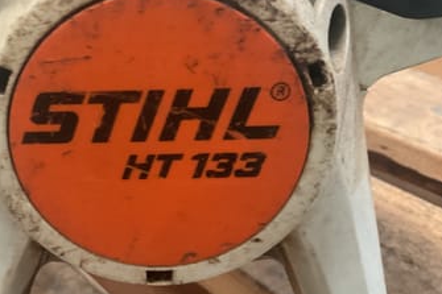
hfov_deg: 42.9
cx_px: 137
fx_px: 552
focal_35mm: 45
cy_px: 89
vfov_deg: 29.5
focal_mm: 3
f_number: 1.8
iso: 200
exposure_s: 1/40
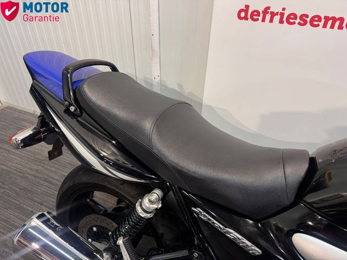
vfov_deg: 56.8
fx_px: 241
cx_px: 174
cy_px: 130
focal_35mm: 24
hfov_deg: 71.6
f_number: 1.78
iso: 320
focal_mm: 6.76
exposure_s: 1/50
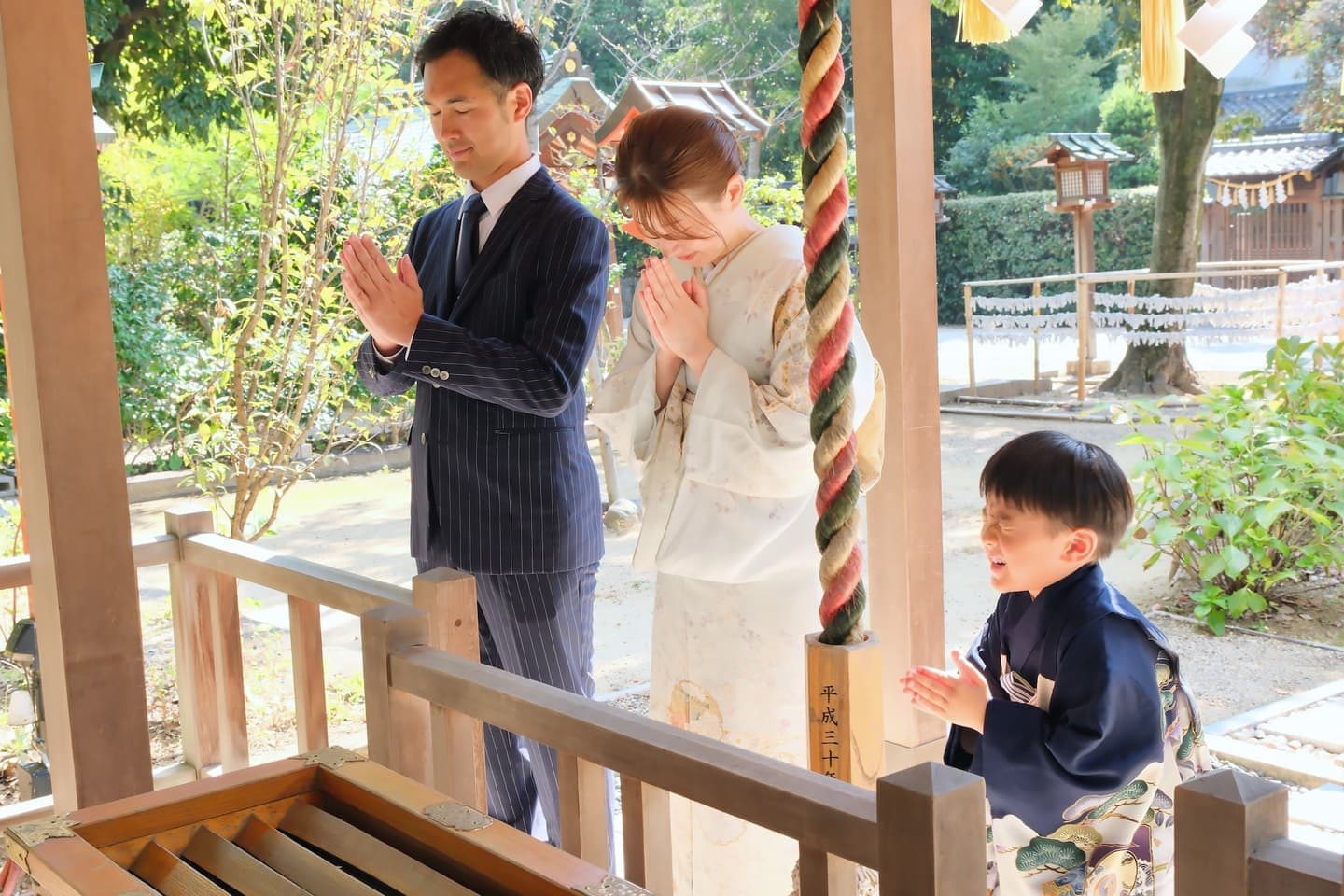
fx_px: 1531
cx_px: 672
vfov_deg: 32.6
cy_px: 448
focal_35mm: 41
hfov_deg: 47.4
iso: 800
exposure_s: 1/60
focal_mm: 27.5
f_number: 8
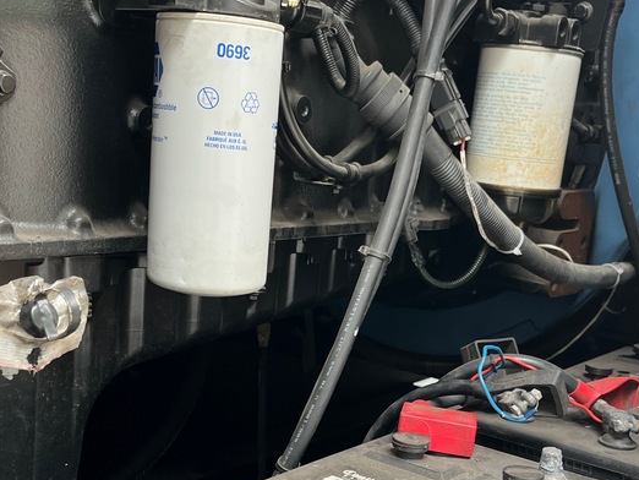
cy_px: 372
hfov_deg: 37.5
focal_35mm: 51
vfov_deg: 28.1
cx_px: 331
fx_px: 942
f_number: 1.6
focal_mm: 5.1
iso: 100
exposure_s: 1/121
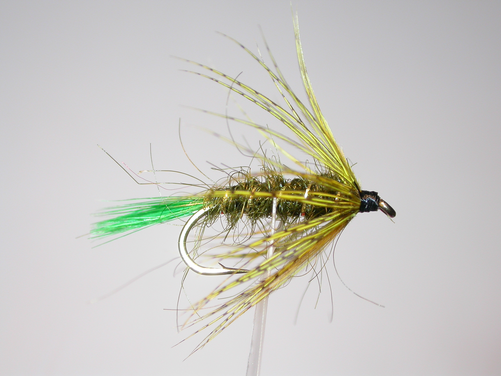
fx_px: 1520
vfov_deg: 14.1
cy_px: 188
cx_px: 250
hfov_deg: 18.7
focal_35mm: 105
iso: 100
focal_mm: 21.8
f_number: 4
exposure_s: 1/143
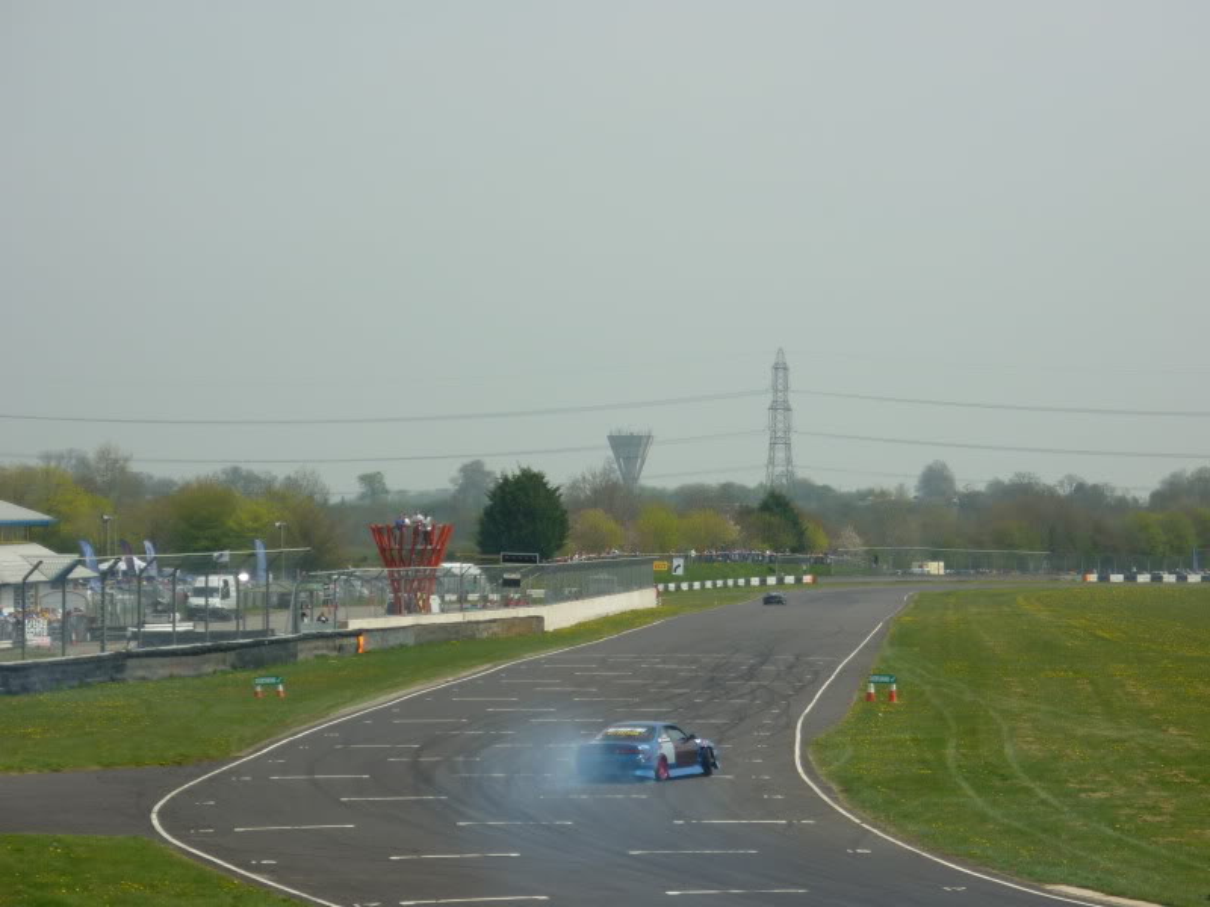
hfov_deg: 17.0
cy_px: 454
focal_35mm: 116
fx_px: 4055
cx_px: 605
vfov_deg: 12.8
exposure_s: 1/640
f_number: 5.3
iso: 80
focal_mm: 19.1
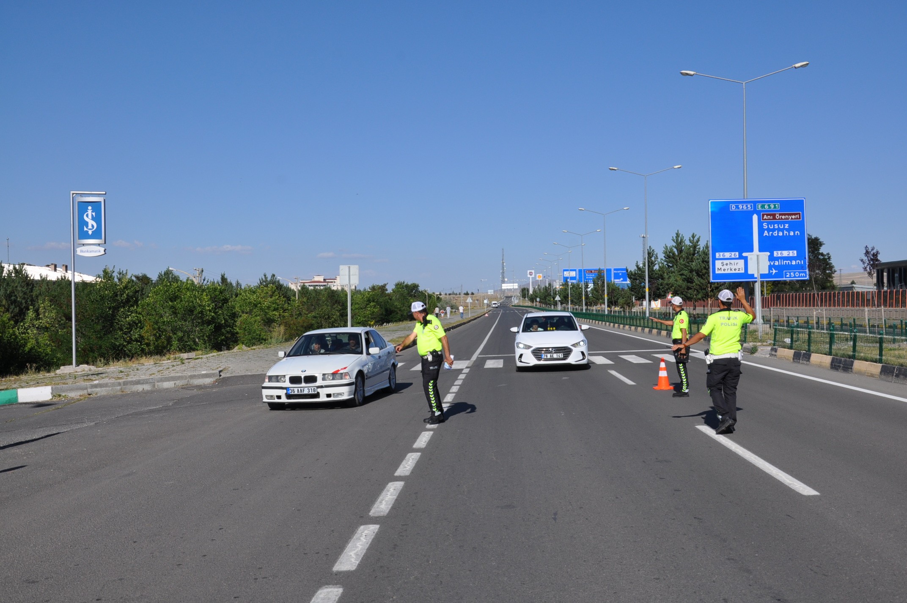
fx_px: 981
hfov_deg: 49.6
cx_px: 454
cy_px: 302
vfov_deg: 34.1
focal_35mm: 39
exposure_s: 1/400
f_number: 10
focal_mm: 26
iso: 200
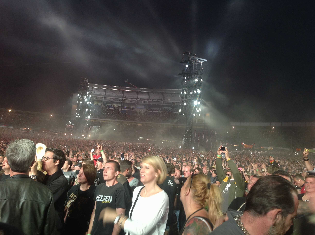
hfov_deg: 52.7
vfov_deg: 40.6
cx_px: 158
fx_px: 318
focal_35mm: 35
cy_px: 118
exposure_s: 1/24
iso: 64
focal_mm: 4.28
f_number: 2.4
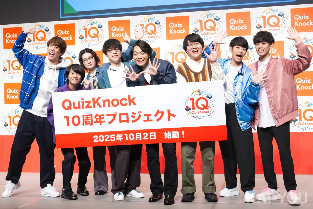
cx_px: 156
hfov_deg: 19.4
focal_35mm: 105
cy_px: 104
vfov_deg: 13.1
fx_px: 913
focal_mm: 70
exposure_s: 1/250
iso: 800
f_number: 4
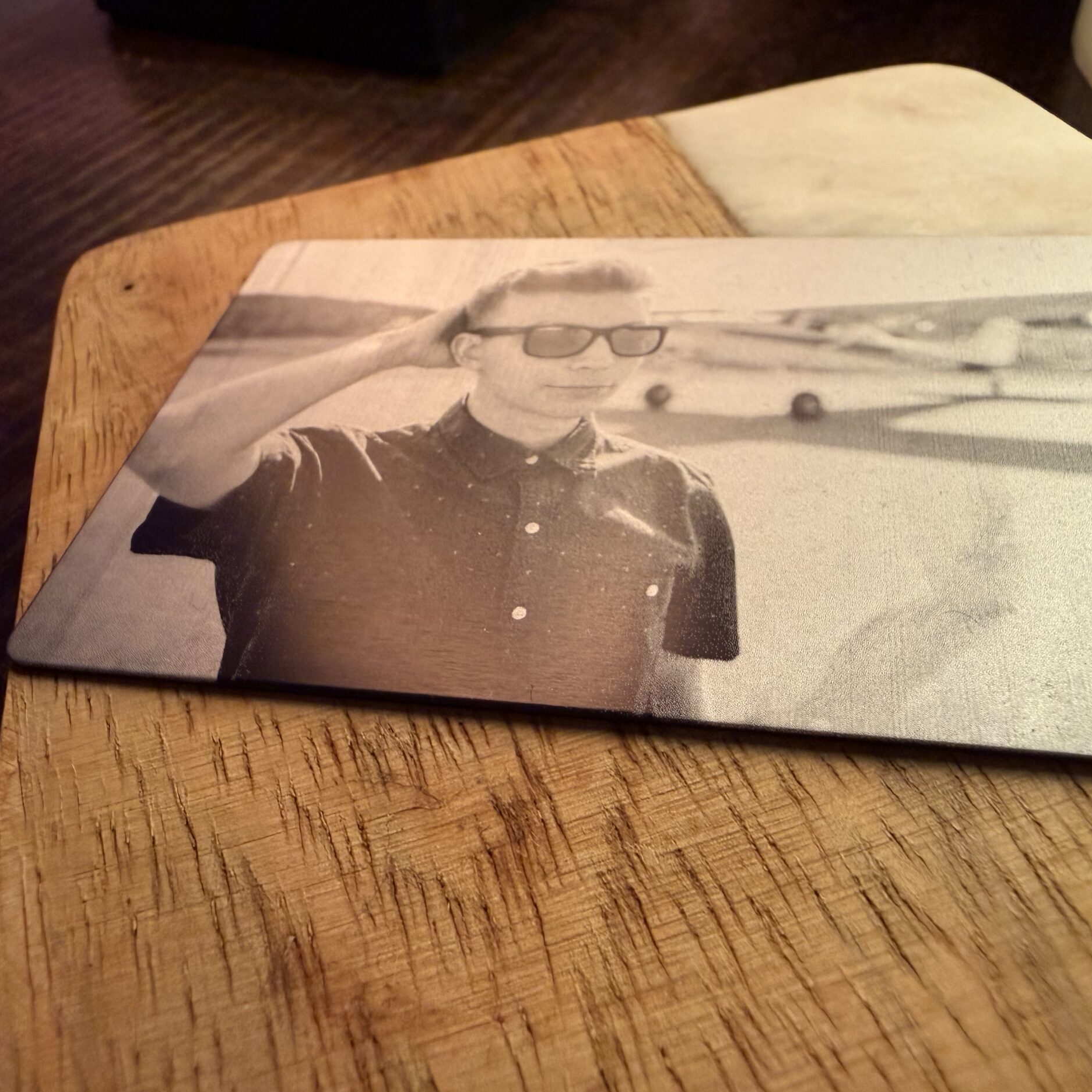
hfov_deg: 54.6
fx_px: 1035
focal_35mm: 29
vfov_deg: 55.6
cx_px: 718
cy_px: 536
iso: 250
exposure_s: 1/60
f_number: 2.2
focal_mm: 2.22
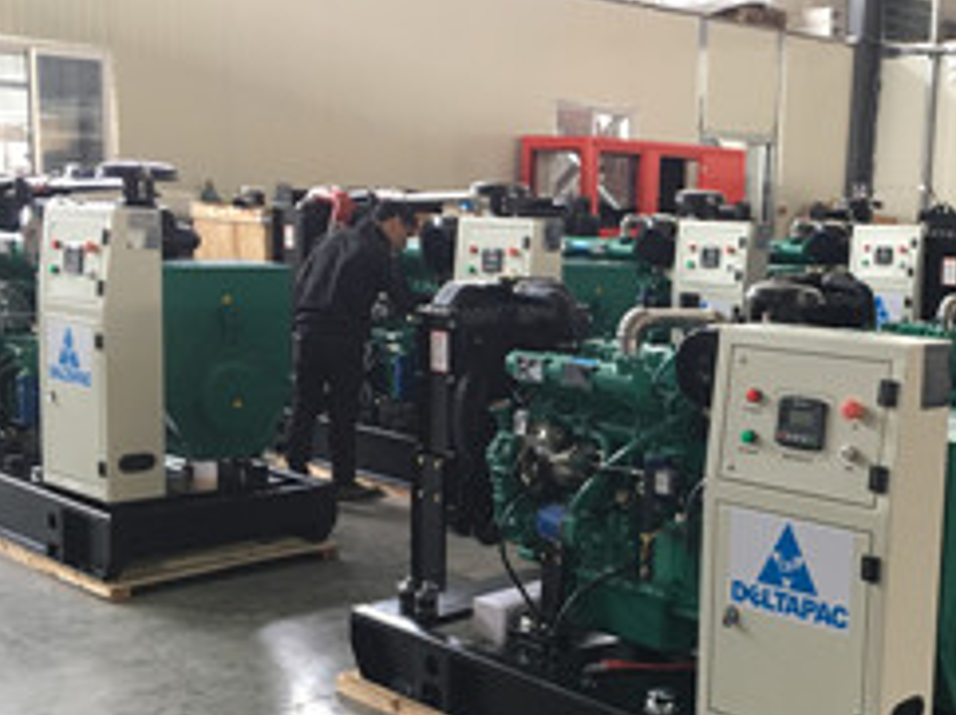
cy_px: 431
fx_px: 1324
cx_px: 723
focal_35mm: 48
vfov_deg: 30.1
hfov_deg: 38.6
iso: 125
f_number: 2.2
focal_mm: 4.15
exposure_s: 1/33
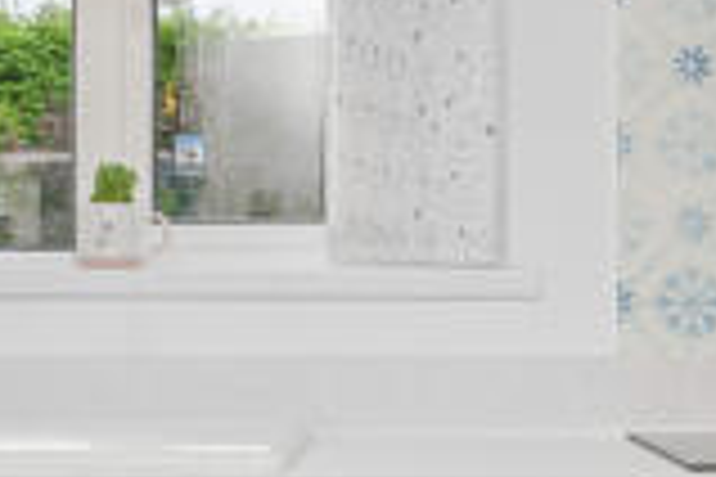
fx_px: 1790
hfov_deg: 22.6
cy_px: 394
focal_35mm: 90
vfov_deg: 15.1
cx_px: 414
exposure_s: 1/400
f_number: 7.1
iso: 400
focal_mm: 14
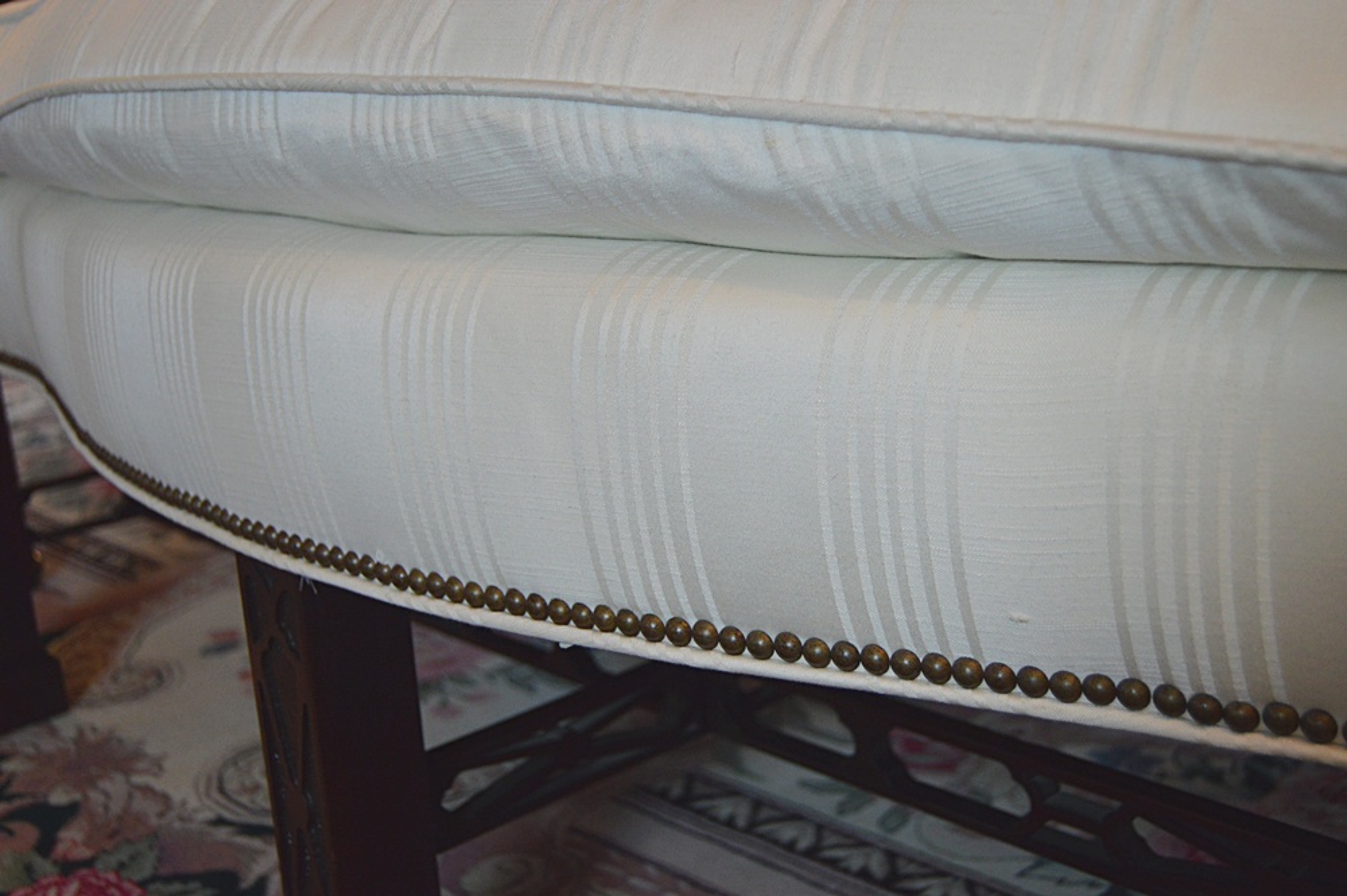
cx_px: 674
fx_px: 1794
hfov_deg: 41.1
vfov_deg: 28.0
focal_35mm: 48
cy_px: 448
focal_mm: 32
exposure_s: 1/60
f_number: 4.5
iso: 900
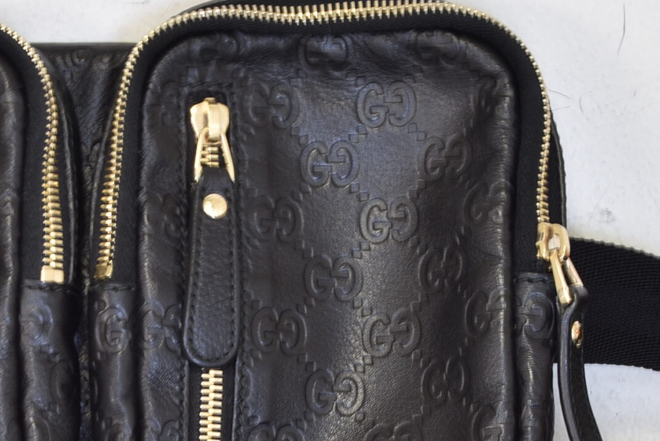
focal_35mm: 325
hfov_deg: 6.3
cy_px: 284
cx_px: 122
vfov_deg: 4.2
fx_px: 5964
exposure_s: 1/2
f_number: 13
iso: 100
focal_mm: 90
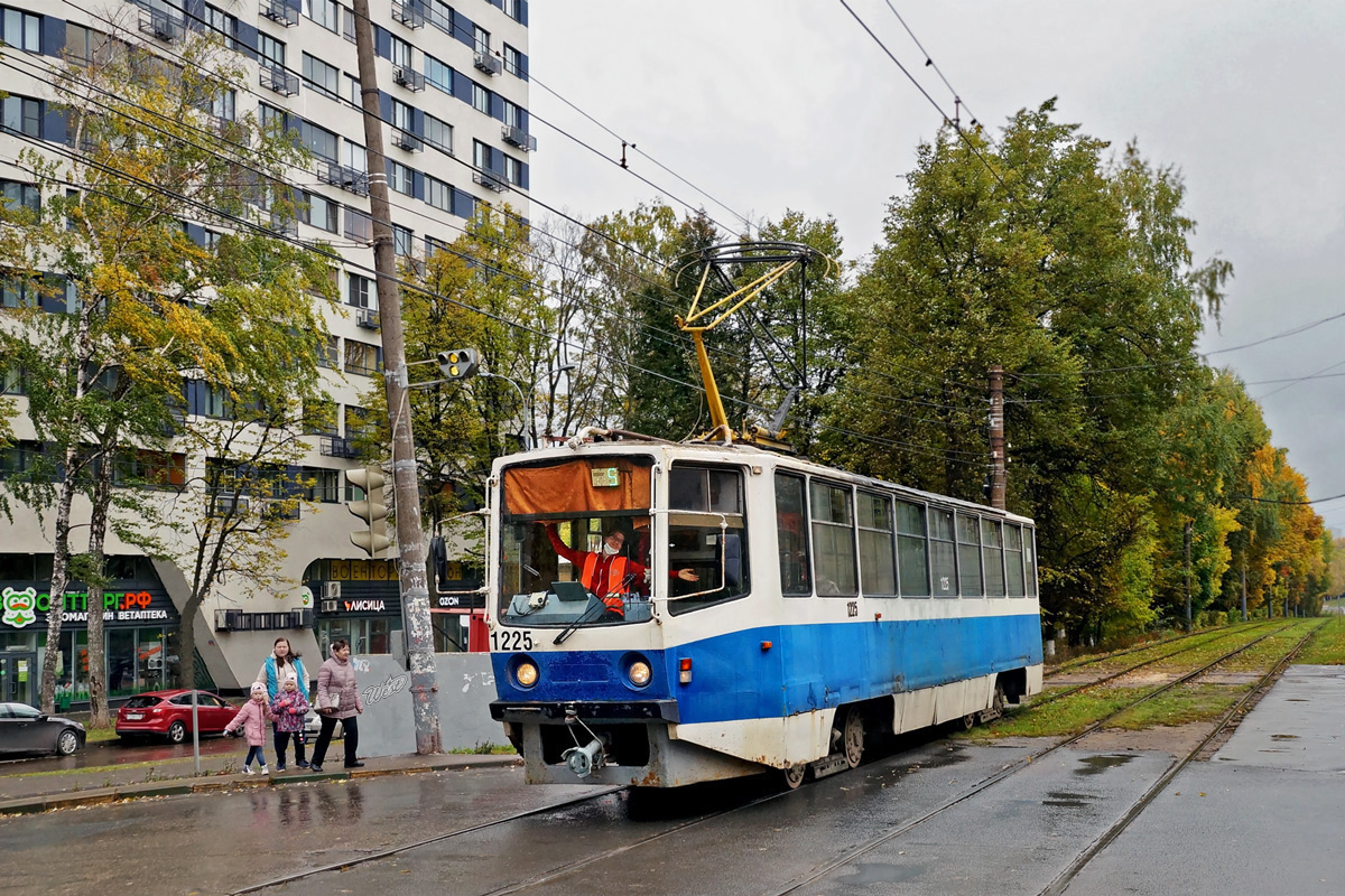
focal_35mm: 33
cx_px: 672
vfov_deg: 40.0
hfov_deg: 57.2
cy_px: 448
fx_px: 1233
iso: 400
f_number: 8
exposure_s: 1/500
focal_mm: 22
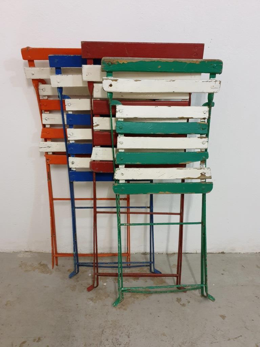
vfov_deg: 67.3
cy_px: 174
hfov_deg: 53.1
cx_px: 130
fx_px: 260
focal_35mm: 26
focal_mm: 4.3
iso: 400
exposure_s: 1/50
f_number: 1.5
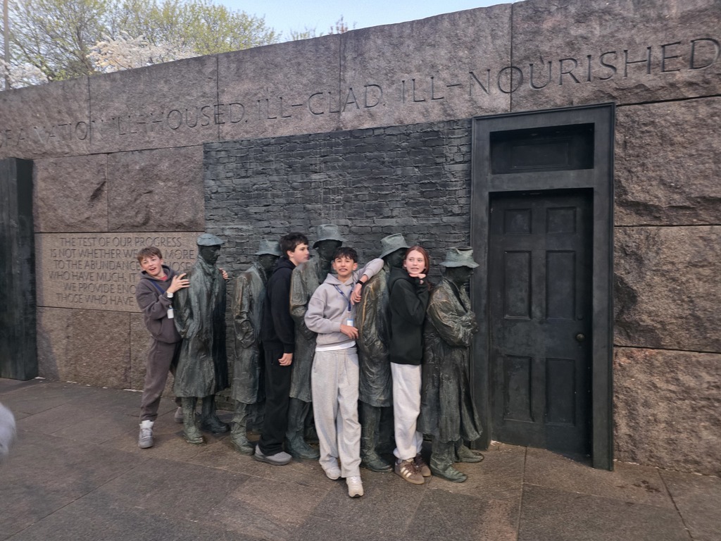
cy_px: 270
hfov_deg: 73.9
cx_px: 360
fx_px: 479
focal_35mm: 23
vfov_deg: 58.9
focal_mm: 6.25
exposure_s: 1/60
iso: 1600
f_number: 1.7
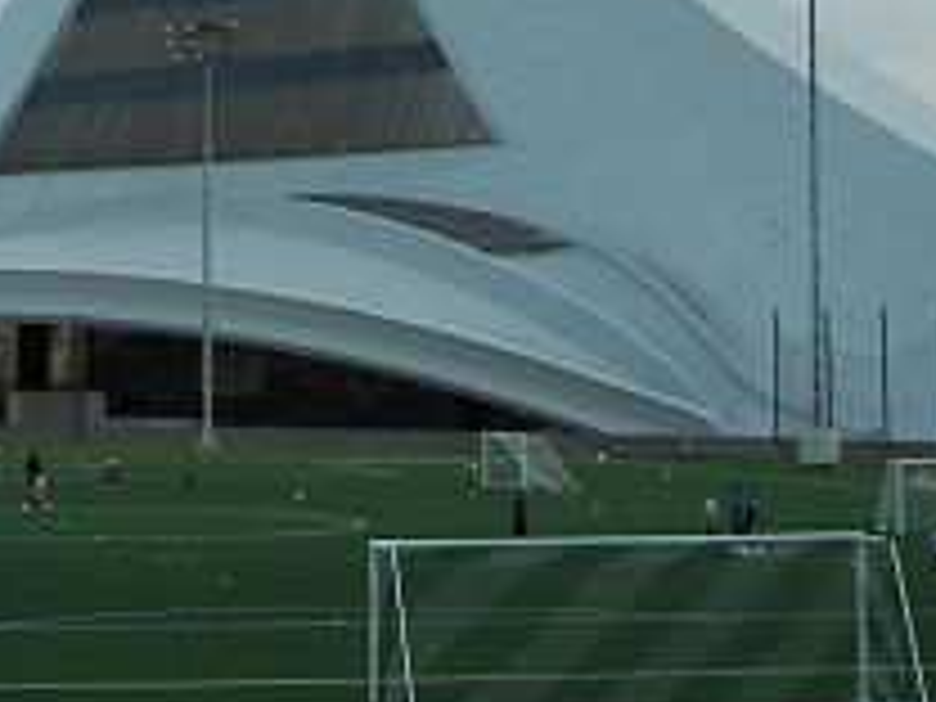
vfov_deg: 11.4
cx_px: 256
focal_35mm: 127
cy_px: -180
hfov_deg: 15.5
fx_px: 3434
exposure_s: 1/160
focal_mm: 7.3
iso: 50
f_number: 2.8
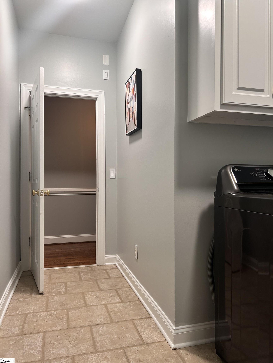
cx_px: 136
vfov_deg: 67.3
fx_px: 273
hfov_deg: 53.1
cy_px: 182
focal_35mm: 26
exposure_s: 1/60
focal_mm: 5.7
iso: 100
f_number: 1.5
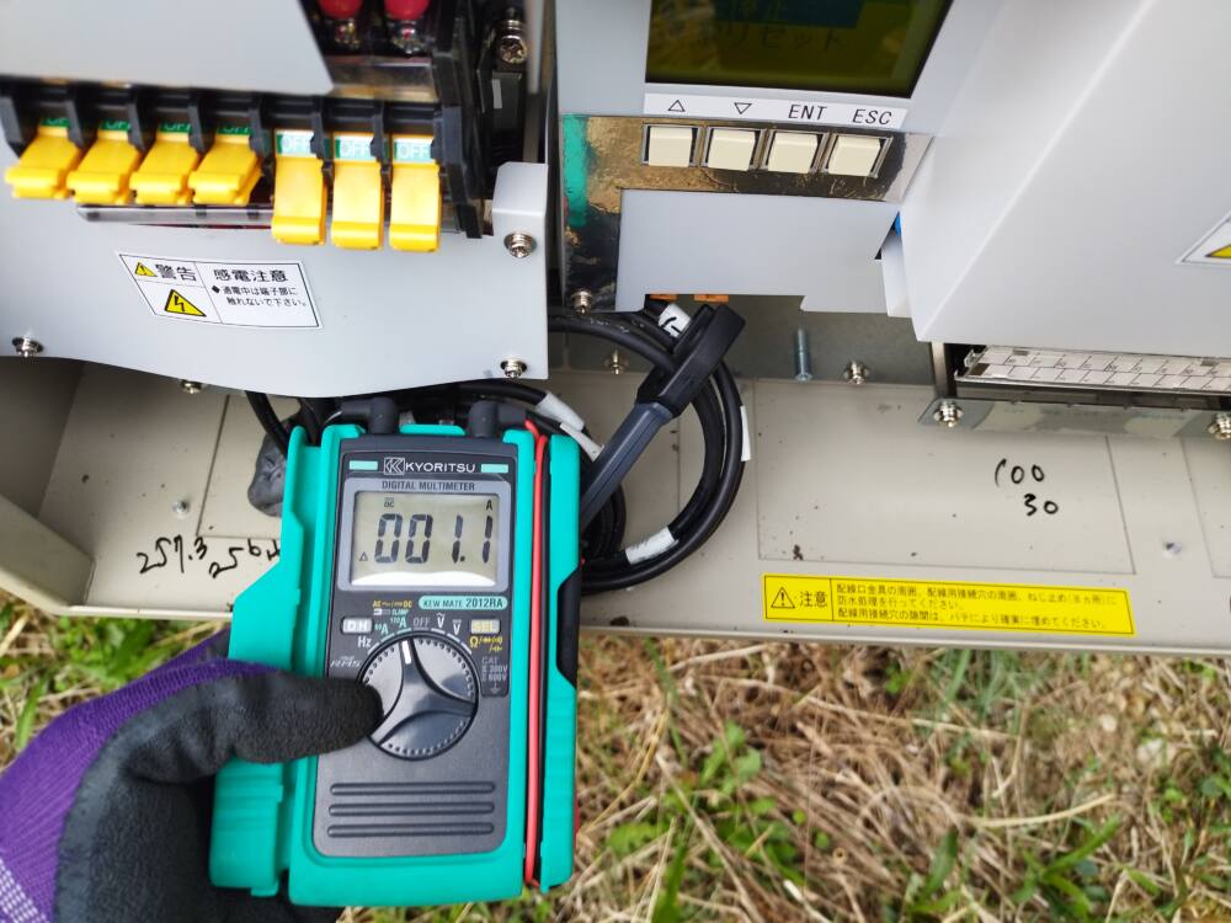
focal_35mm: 27
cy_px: 462
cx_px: 616
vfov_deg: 51.4
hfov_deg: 65.3
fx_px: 960
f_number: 1.79
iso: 50
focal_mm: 4.7
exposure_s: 1/169
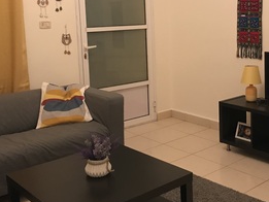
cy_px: 69
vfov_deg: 29.5
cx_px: 169
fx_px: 381
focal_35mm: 49
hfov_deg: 38.6
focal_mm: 3.99
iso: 80
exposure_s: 1/7
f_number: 1.8
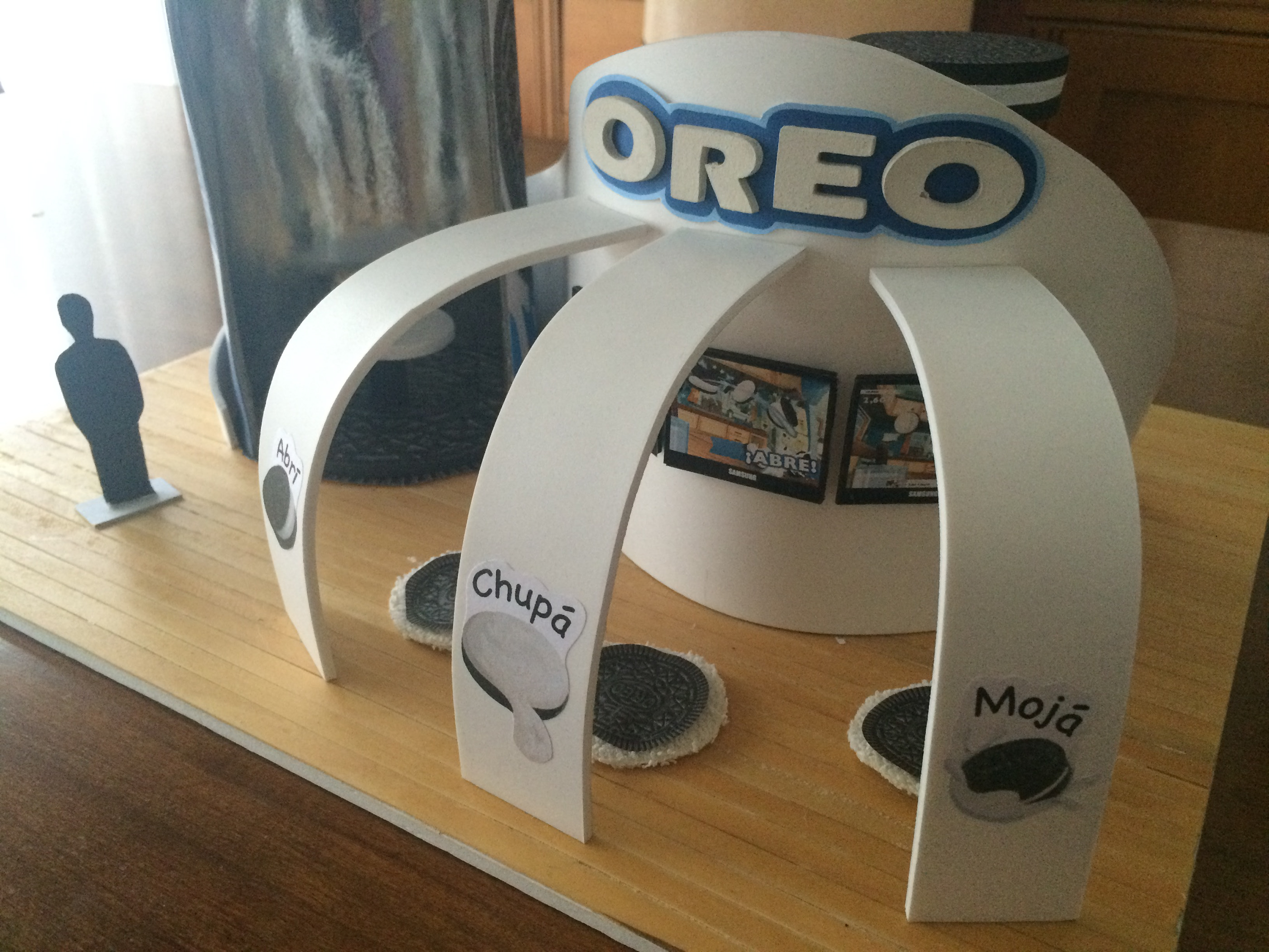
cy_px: 476
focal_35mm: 29
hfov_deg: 61.7
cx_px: 634
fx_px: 1063
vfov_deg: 48.2
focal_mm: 4.15
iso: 320
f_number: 2.2
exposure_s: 1/30
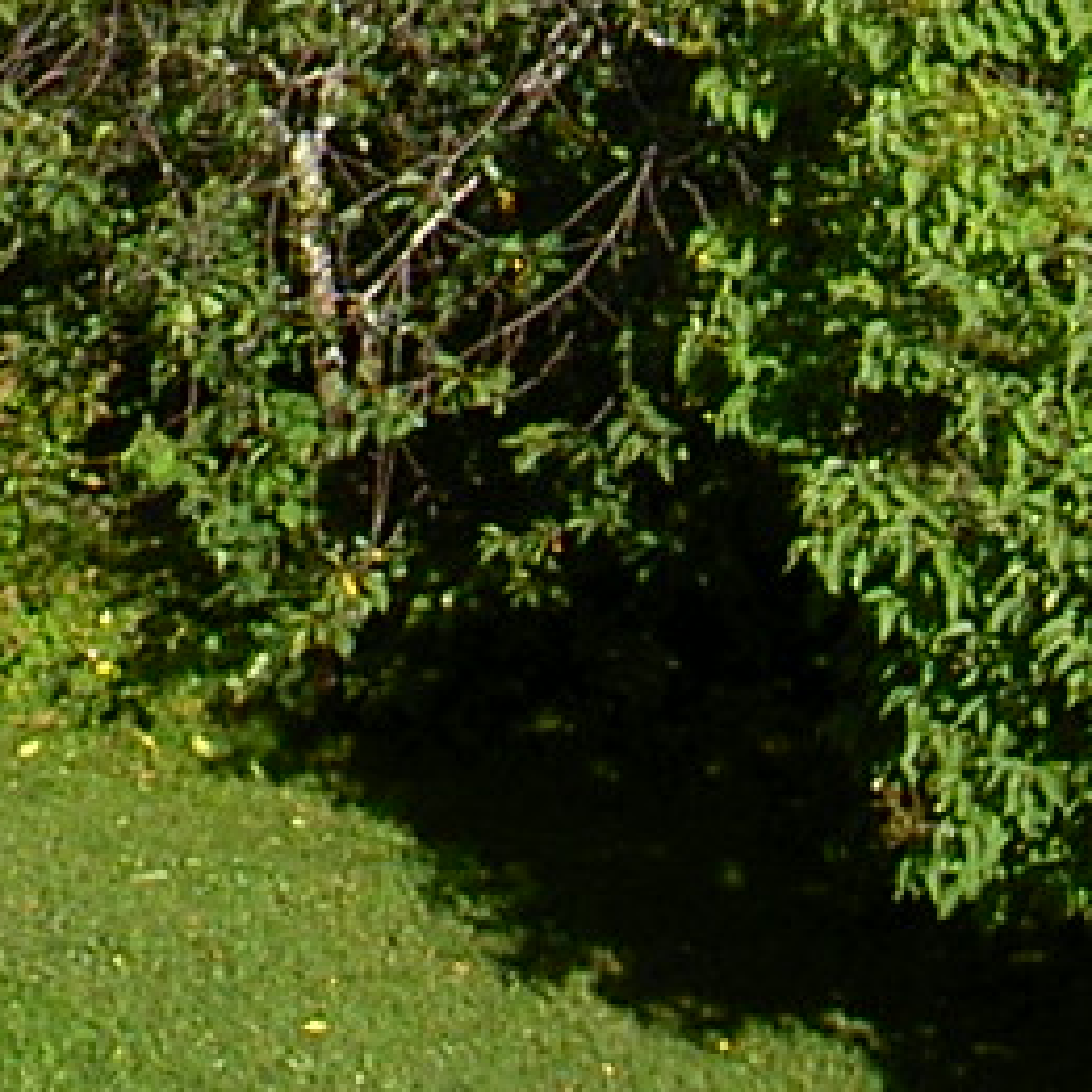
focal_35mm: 271
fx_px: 9672
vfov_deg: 6.3
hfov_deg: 6.4
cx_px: -715
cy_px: -1213
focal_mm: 8
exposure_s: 1/250
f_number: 4.7
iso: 100
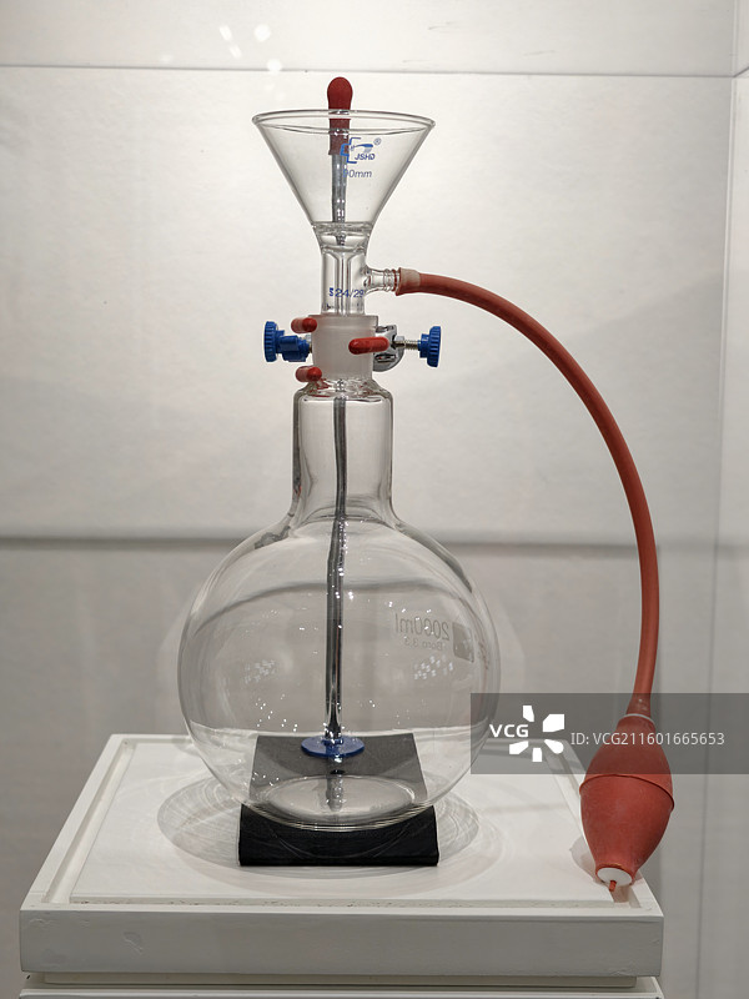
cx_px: 374
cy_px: 500
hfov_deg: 29.1
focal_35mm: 50
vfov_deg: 38.2
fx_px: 1442
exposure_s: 1/101
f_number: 1.69
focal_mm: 10.09
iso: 107
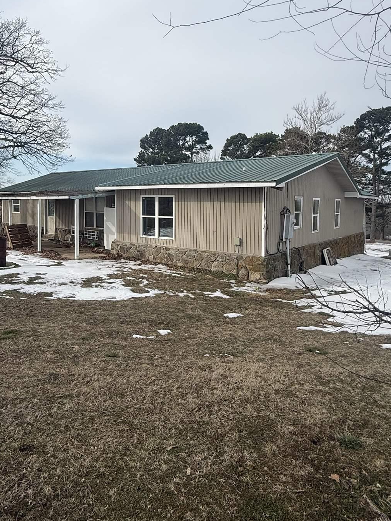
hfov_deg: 56.8
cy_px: 226
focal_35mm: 24
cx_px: 185
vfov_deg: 71.3
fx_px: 361
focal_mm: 2.22
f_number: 2.2
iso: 50
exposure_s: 1/2165
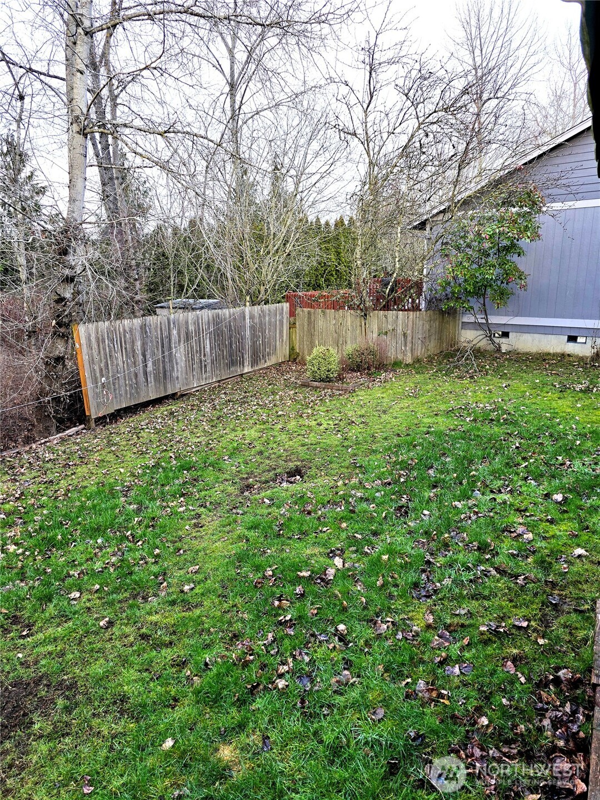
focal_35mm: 23
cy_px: 400
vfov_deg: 73.9
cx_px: 300
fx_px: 532
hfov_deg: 58.9
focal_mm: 6.3
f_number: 1.7
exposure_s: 1/180
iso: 40
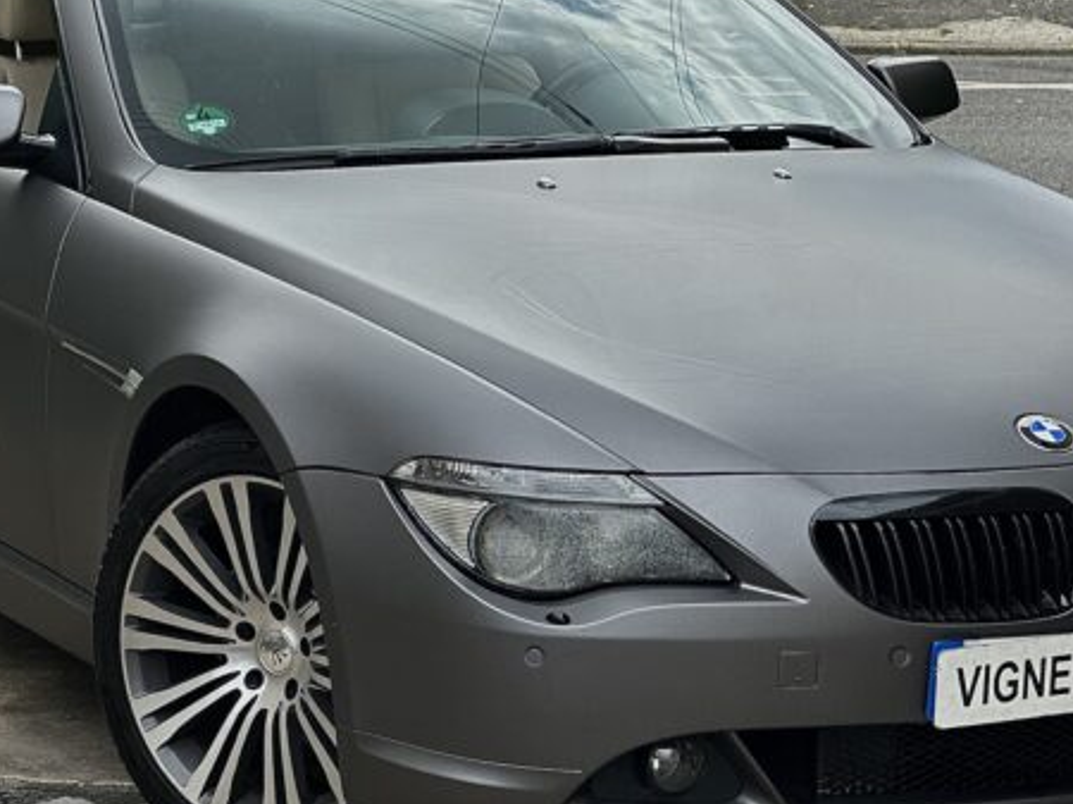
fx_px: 4244
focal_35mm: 137
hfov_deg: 14.4
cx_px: 506
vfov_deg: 10.8
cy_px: 384
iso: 25
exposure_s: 1/261
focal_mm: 9
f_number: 2.8
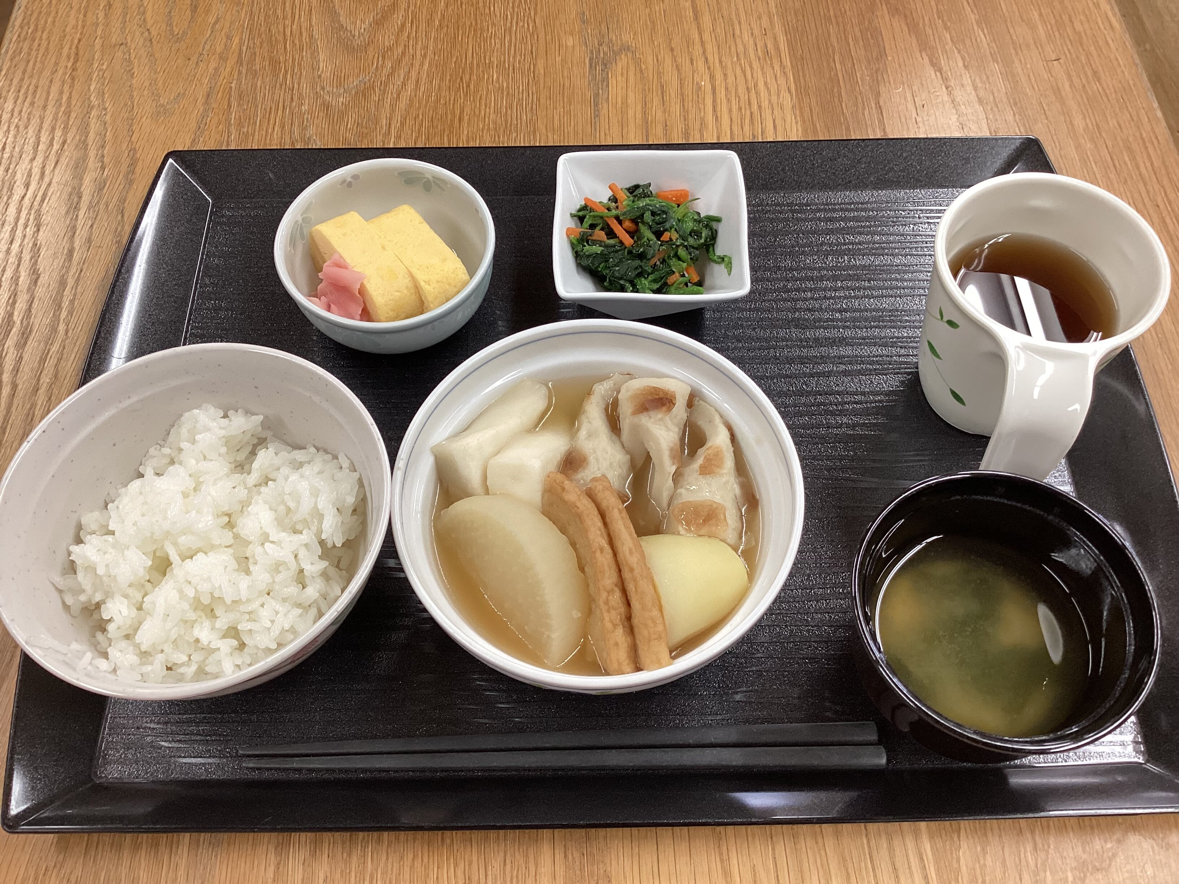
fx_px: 1056
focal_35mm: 31
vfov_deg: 45.4
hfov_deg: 58.4
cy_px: 442
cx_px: 590
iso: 125
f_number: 2.4
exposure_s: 1/60
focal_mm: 3.3
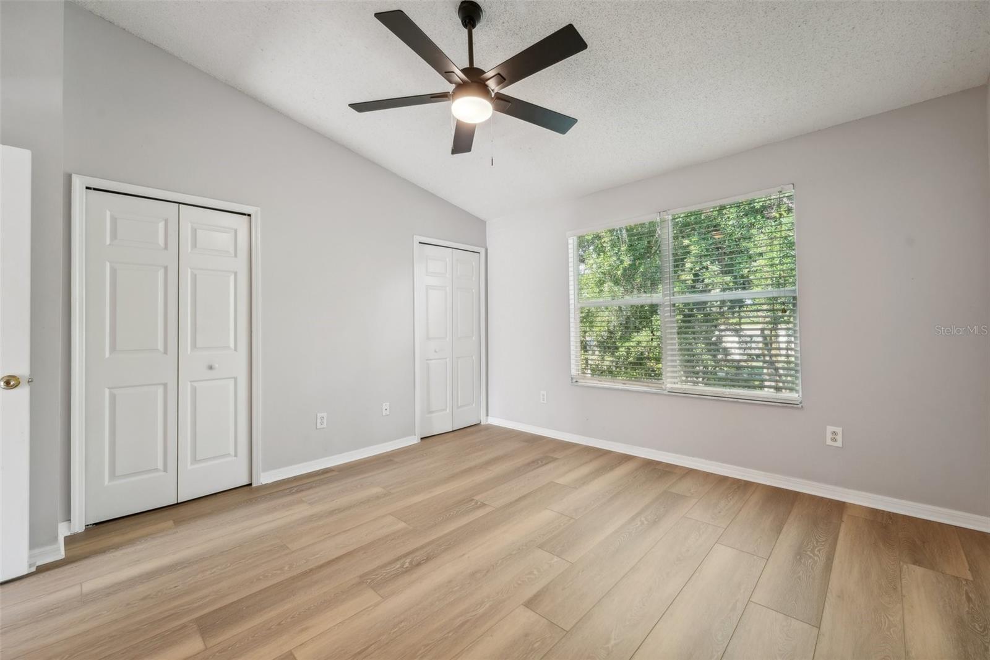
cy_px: 330
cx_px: 495
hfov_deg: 104.3
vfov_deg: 81.2
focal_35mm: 14
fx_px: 385
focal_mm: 14
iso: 200
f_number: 8
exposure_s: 1/6
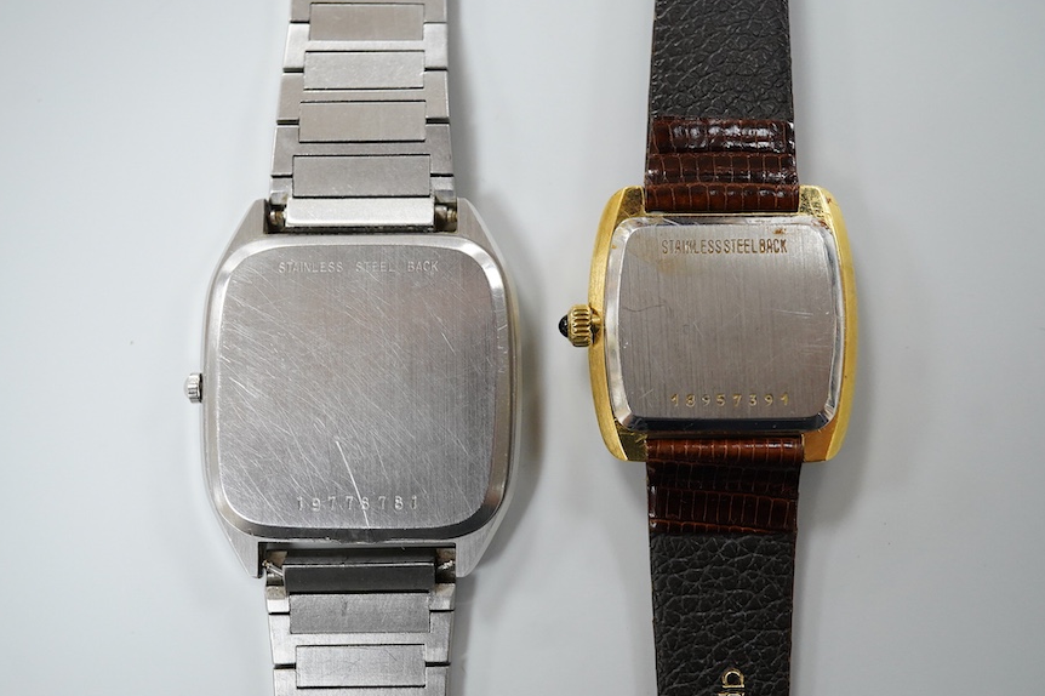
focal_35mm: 47
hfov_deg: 41.9
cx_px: 522
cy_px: 360
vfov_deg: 28.6
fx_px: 1364
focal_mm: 30
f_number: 7.1
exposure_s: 1/200
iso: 2500
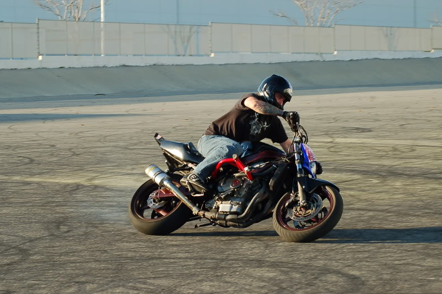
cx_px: 220
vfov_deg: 10.1
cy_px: 147
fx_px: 1669
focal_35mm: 136
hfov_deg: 15.1
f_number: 10
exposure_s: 1/160
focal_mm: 90
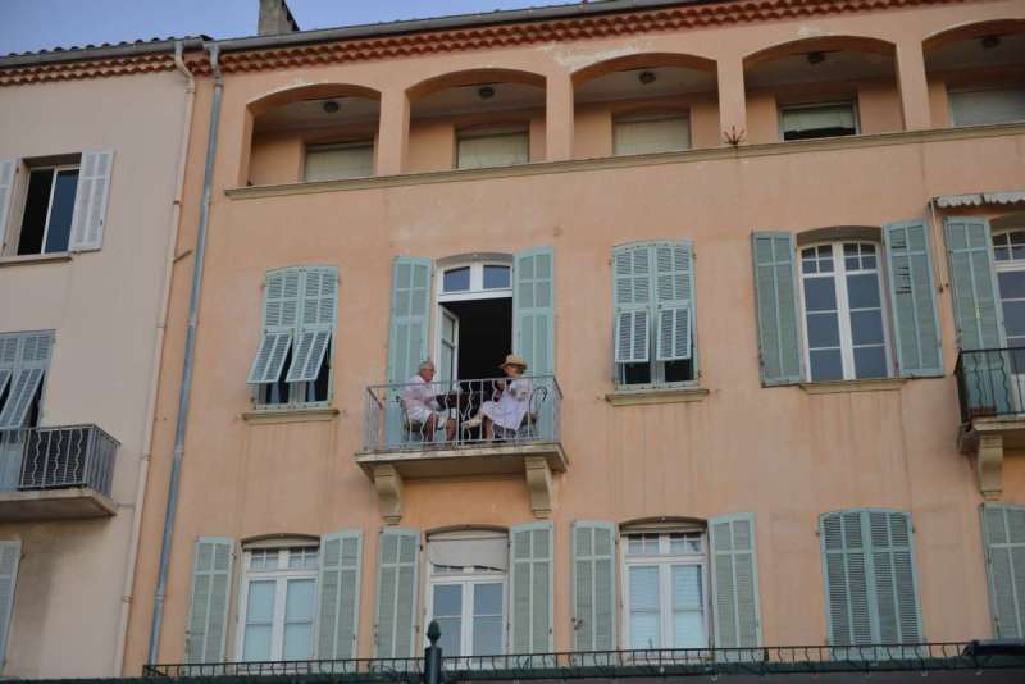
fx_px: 1424
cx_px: 512
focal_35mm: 50
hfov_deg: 39.6
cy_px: 342
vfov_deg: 27.0
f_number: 2.8
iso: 720
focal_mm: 50
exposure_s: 1/50
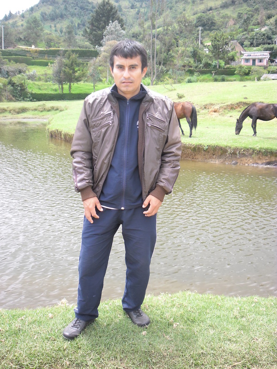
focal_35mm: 39
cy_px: 184
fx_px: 416
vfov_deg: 47.9
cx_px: 138
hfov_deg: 36.8
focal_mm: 6.9
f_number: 3.4
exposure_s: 1/173
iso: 80
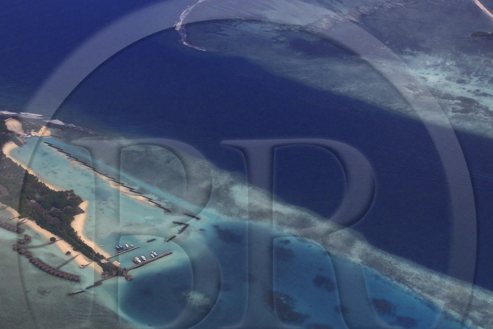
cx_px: 233
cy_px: 237
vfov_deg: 20.8
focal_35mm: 65
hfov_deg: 31.0
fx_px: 890
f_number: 7.1
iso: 400
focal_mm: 34
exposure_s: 1/250
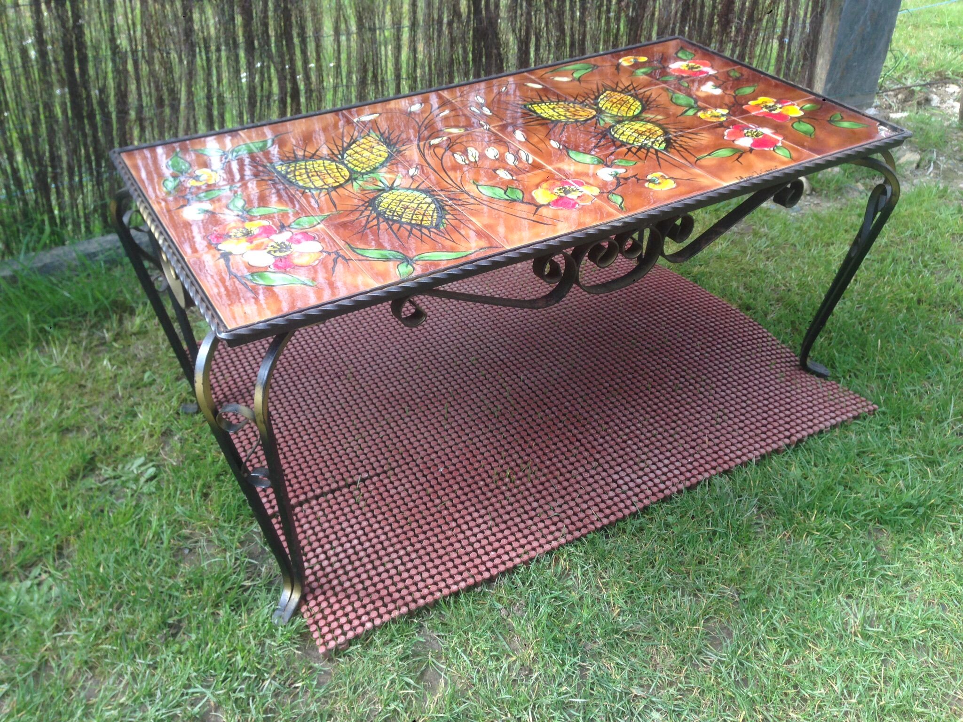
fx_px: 918
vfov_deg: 42.9
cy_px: 361
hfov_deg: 55.4
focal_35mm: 33
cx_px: 482
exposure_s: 1/194
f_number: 2.4
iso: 50
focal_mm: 4.12
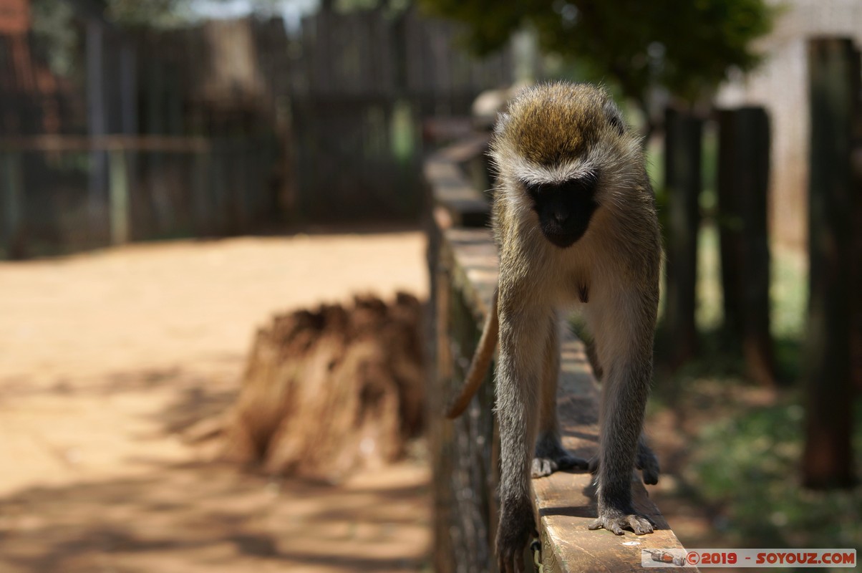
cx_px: 431
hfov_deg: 19.5
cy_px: 286
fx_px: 2511
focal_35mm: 105
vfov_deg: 13.0
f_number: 5.6
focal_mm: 70
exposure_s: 1/250
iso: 100
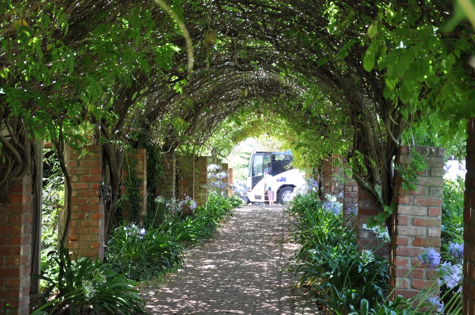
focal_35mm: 75
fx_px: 988
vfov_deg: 18.1
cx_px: 238
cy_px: 158
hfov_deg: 27.0
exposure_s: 1/40
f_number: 6.3
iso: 200
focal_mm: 50
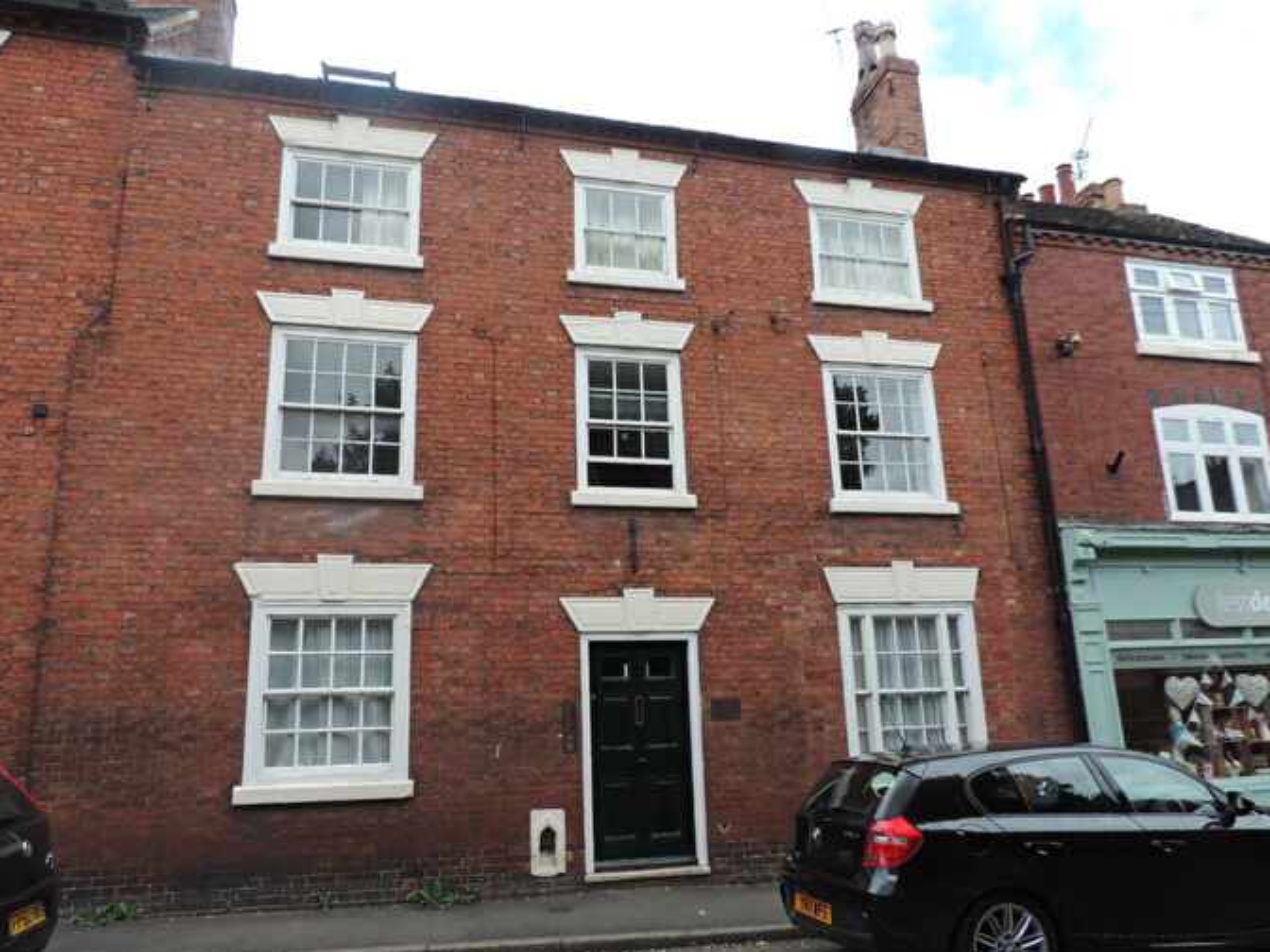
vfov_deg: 54.9
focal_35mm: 25
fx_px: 917
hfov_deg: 69.4
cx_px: 616
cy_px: 492
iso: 80
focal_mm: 4.3
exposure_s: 1/320
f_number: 3
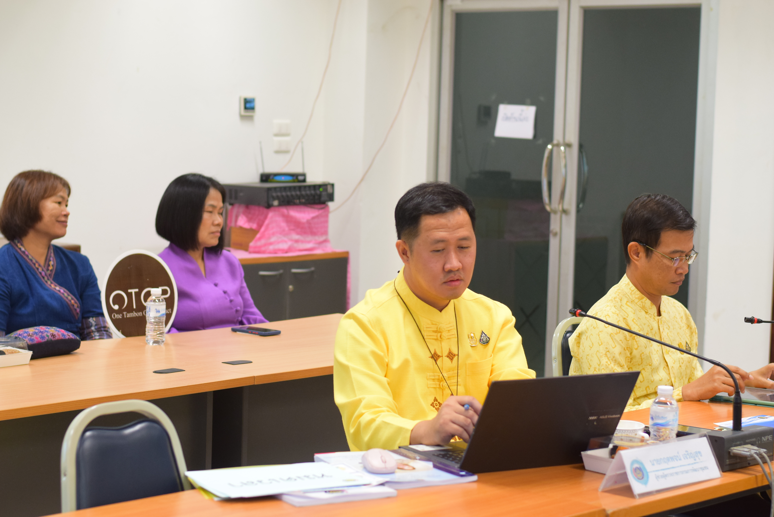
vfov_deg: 18.2
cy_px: 258
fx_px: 1613
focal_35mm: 75
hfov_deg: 27.0
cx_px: 387
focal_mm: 50
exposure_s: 1/200
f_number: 3.2
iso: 1000
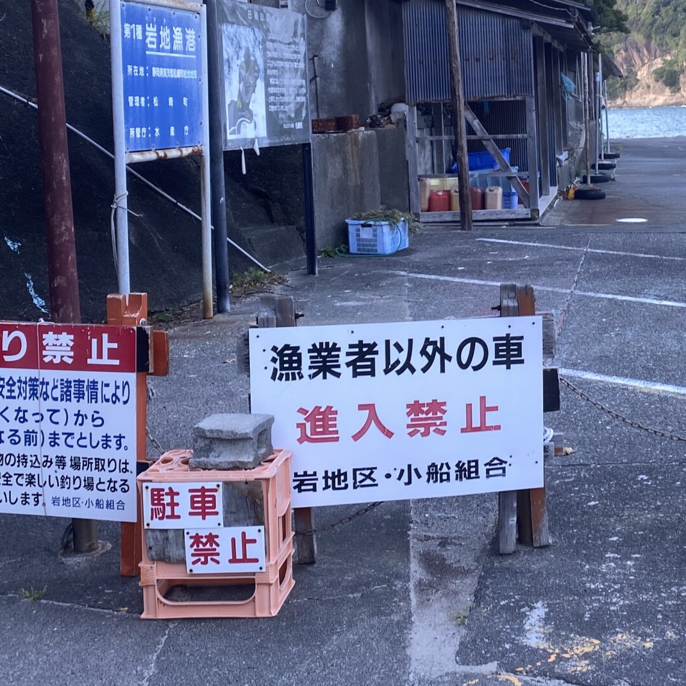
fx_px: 1233
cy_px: 204
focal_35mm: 55
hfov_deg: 29.5
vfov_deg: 30.7
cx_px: 649
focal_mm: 4.25
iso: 40
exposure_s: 1/121
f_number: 1.8
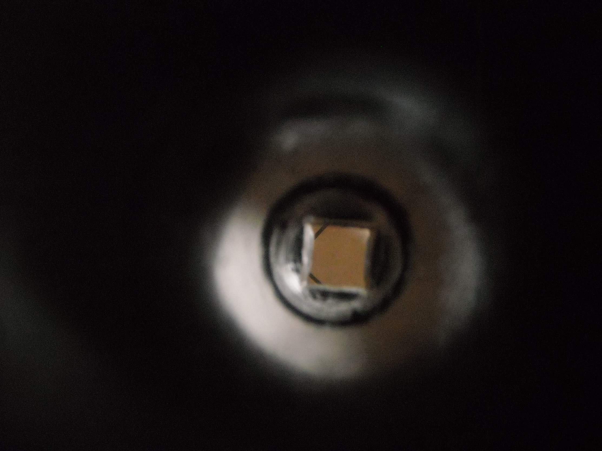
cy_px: 226
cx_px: 301
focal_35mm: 35
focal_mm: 5.7
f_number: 2.8
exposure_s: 1/60
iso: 766
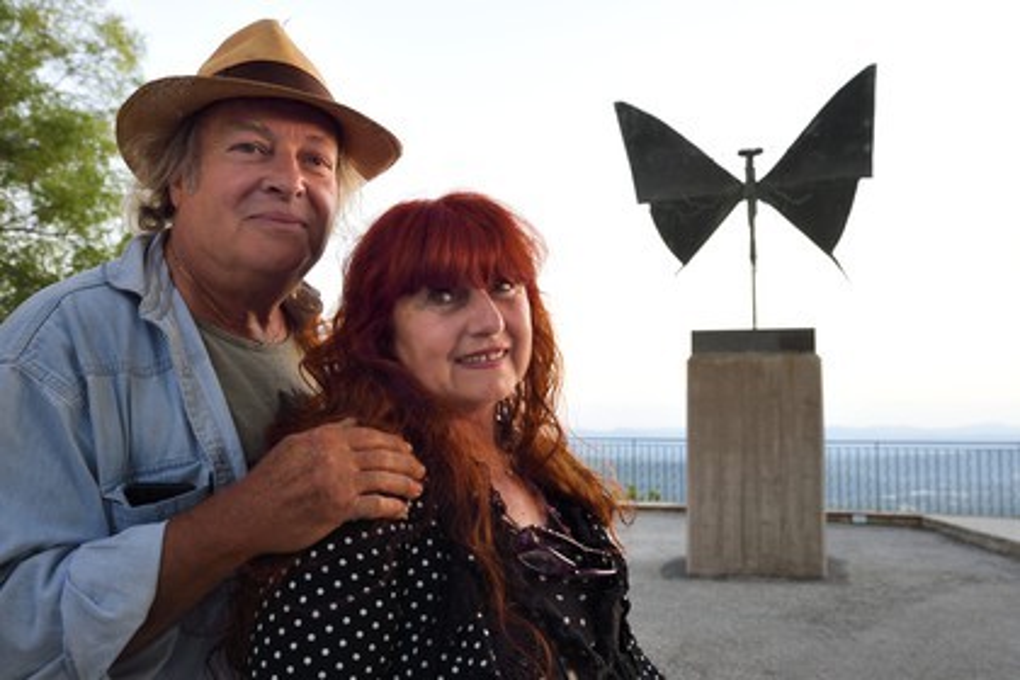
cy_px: 340
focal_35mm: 24
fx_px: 680
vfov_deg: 53.1
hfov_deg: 73.7
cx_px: 510
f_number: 6.3
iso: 800
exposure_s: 1/50
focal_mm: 24
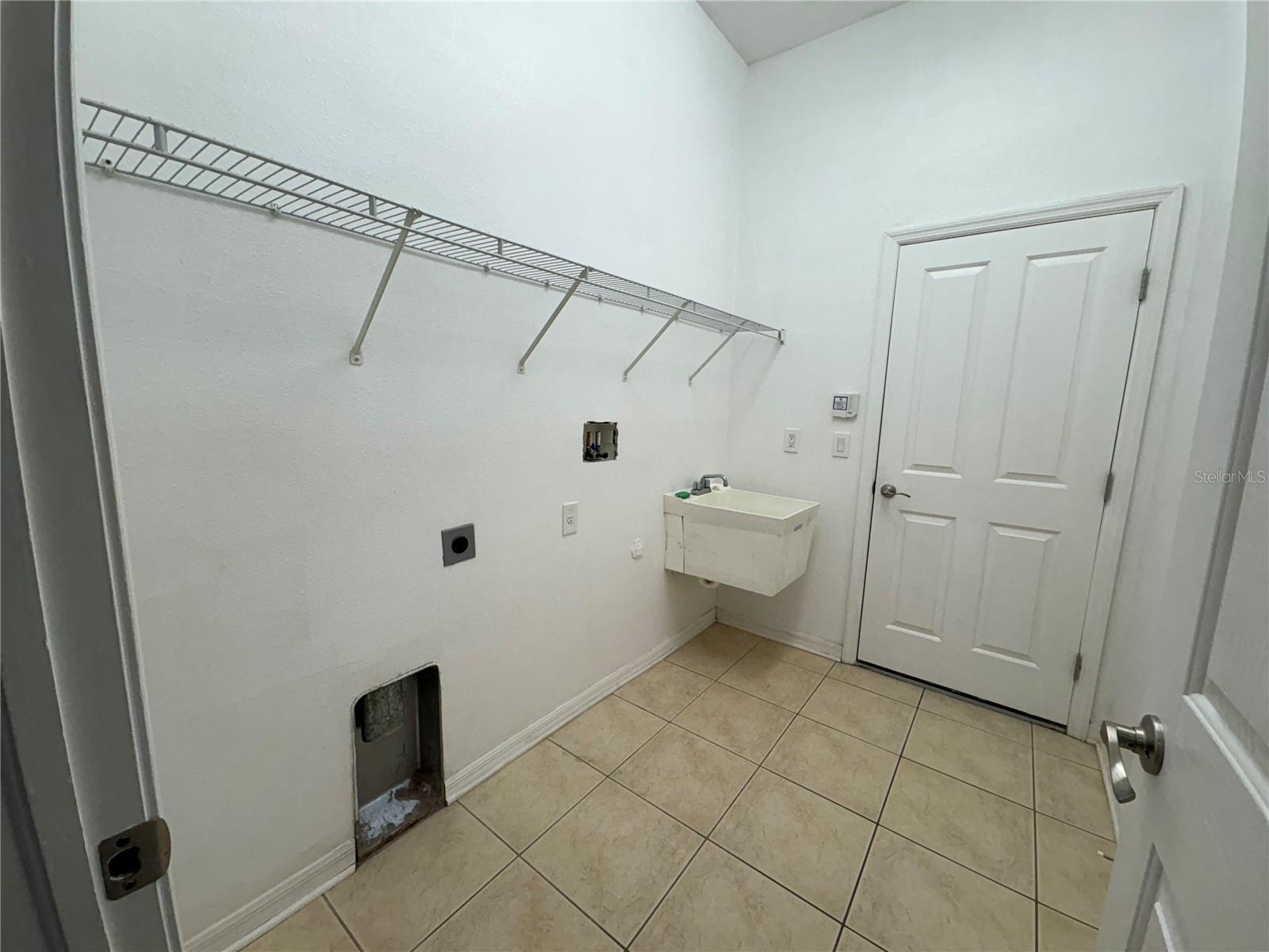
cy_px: 476
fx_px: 513
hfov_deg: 102.1
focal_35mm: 14
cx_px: 634
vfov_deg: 85.7
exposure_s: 1/120
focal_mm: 2.22
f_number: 2.2
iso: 80
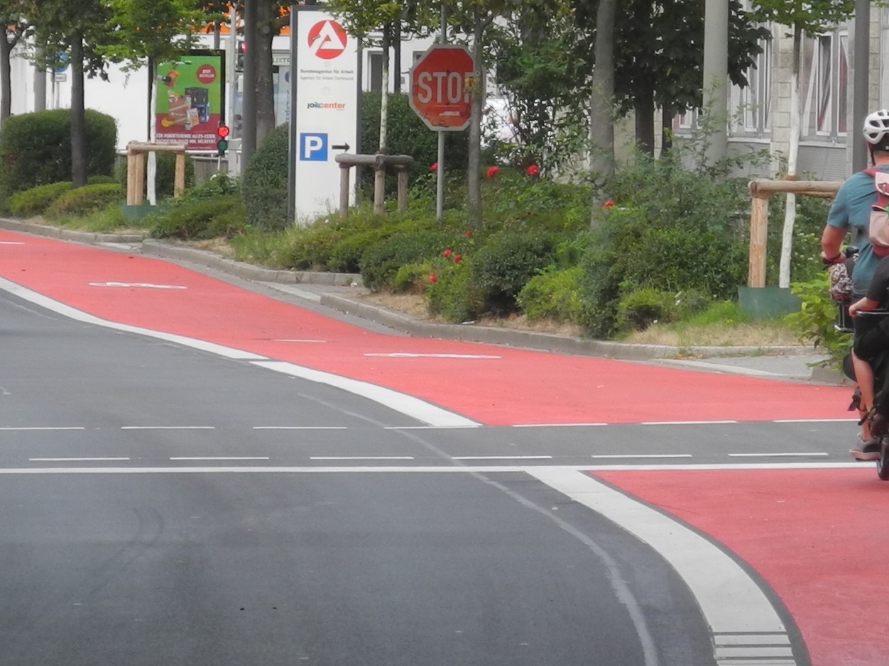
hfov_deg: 5.2
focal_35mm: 378
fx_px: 9708
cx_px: 746
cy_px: 5
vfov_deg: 3.9
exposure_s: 1/200
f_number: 5
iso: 100
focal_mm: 32.6
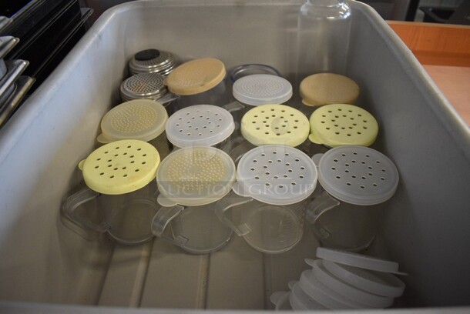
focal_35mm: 27
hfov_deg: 67.3
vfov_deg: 48.0
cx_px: 235
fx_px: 353
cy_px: 157
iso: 1250
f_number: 3.5
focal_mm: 18
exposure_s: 1/125
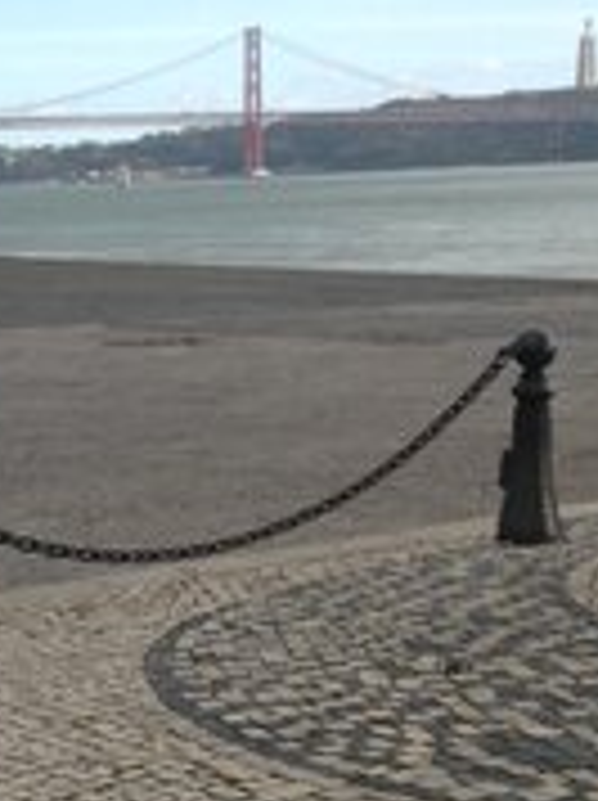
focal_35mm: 89
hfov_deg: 16.1
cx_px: -54
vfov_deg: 22.0
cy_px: 490
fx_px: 2055
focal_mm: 4.12
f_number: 2.4
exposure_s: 1/713
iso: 50
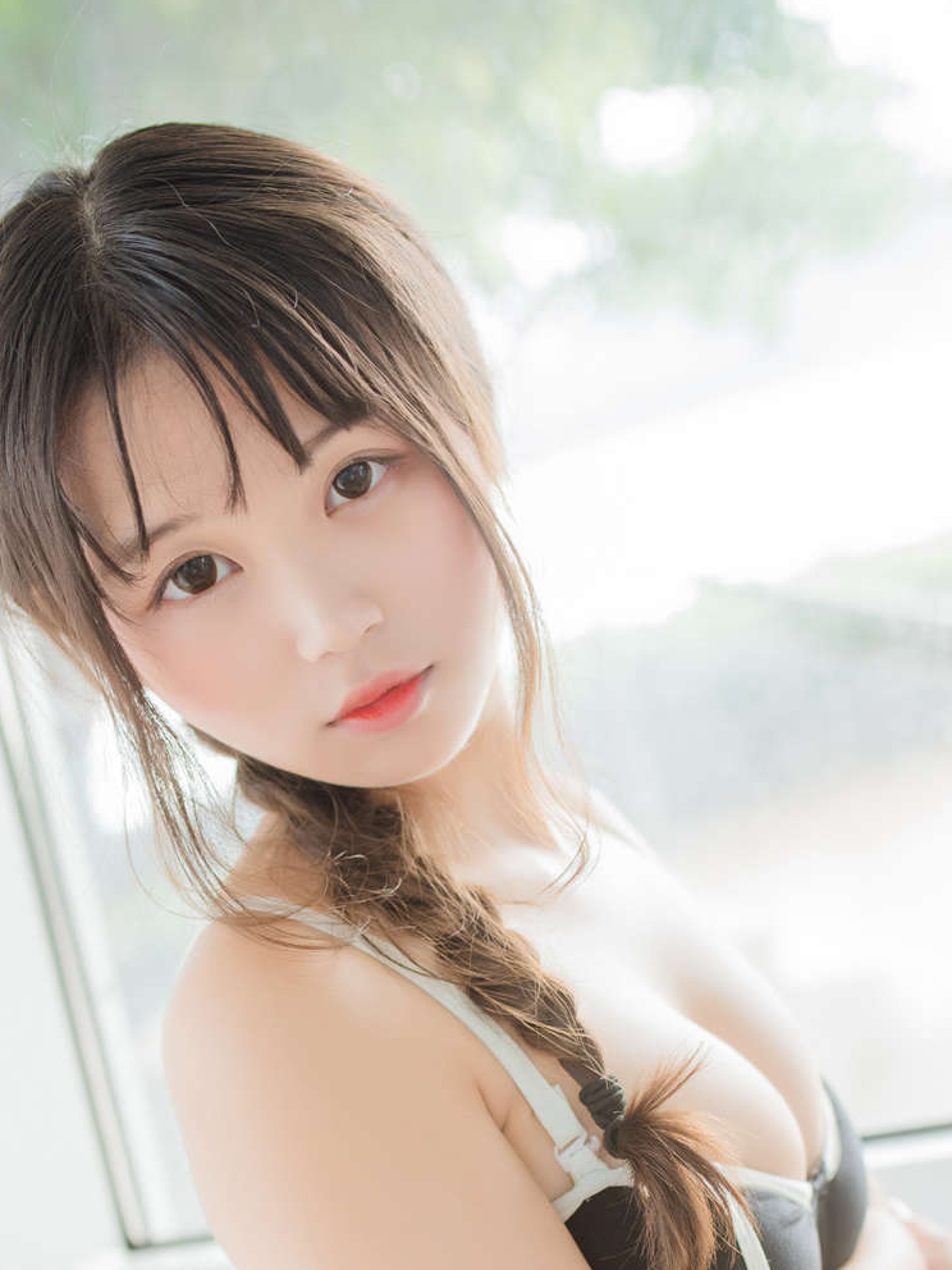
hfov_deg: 24.0
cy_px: 1134
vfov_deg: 30.4
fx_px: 2237
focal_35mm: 61
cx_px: 462
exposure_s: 1/80
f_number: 2.5
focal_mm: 35
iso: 400
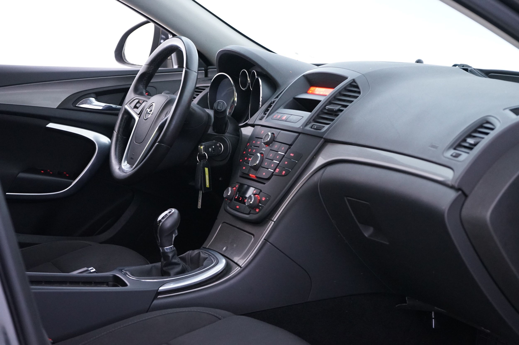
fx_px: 979
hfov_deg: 29.7
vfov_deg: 20.0
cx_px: 260
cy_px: 172
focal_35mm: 68
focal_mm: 68
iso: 3200
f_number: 6.3
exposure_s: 1/10
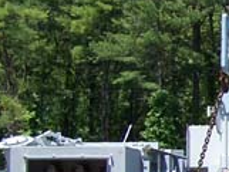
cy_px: 165
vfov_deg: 9.8
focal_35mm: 151
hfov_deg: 11.8
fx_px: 1000
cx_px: 440
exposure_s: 1/350
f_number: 4
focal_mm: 6.3
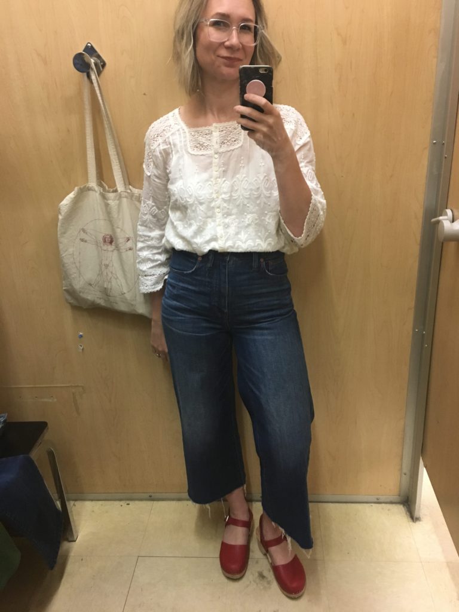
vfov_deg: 61.7
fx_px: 513
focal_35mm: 29
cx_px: 230
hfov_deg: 48.2
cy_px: 306
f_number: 2.2
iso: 160
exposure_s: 1/30
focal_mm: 4.15
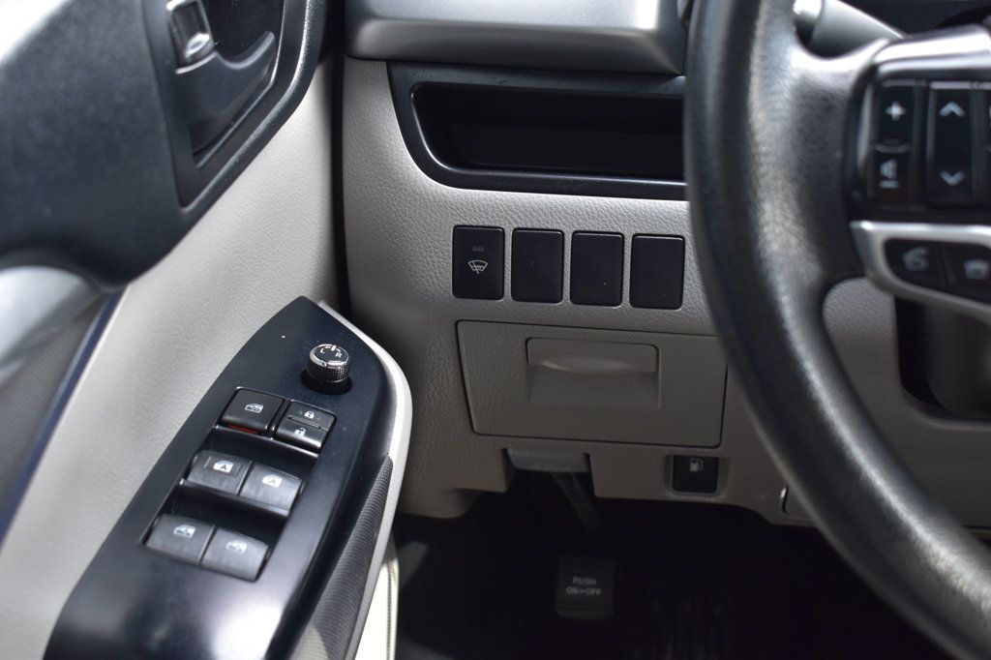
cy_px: 330
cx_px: 496
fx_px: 1651
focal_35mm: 60
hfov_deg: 33.4
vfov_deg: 22.6
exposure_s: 1/15
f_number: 6.3
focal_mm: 40
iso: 400
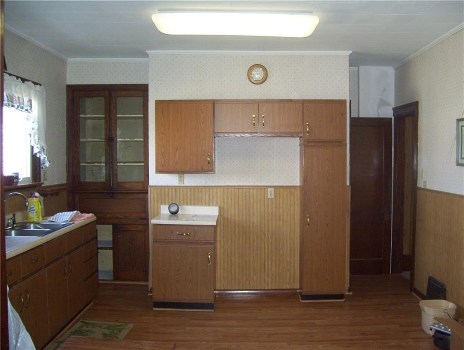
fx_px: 483
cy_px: 175
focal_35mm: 36
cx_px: 232
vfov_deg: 39.7
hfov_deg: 51.3
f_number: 2.7
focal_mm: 6
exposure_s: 1/60
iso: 200
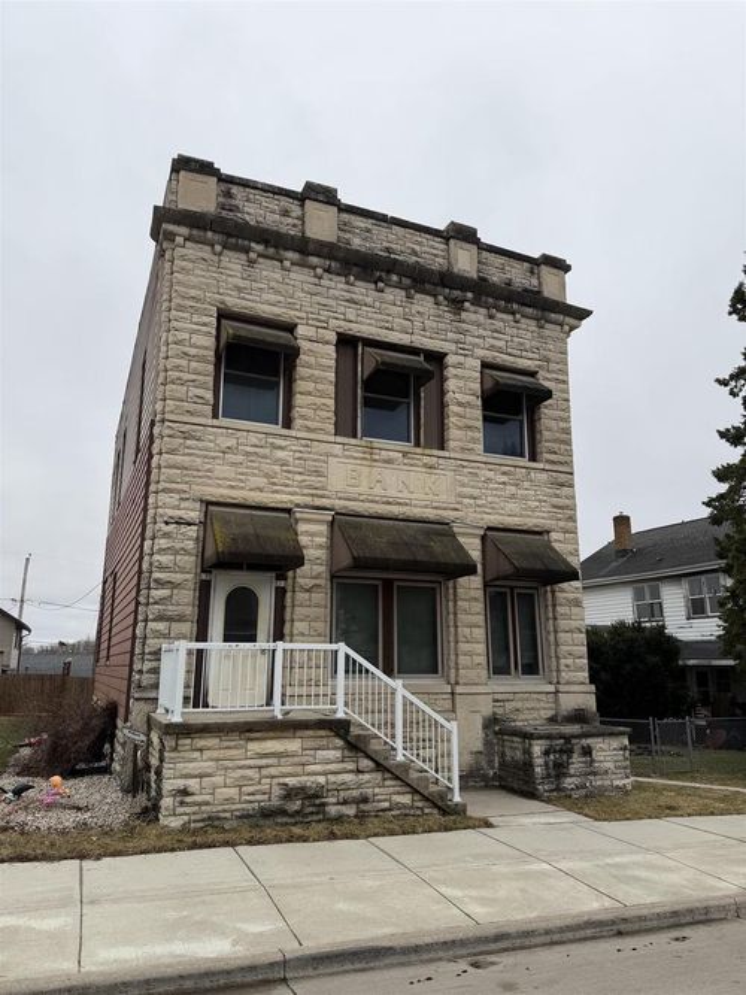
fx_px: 690
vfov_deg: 71.6
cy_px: 498
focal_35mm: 24
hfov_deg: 56.8
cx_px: 373
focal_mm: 6.76
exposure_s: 1/1727
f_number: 1.78
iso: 80
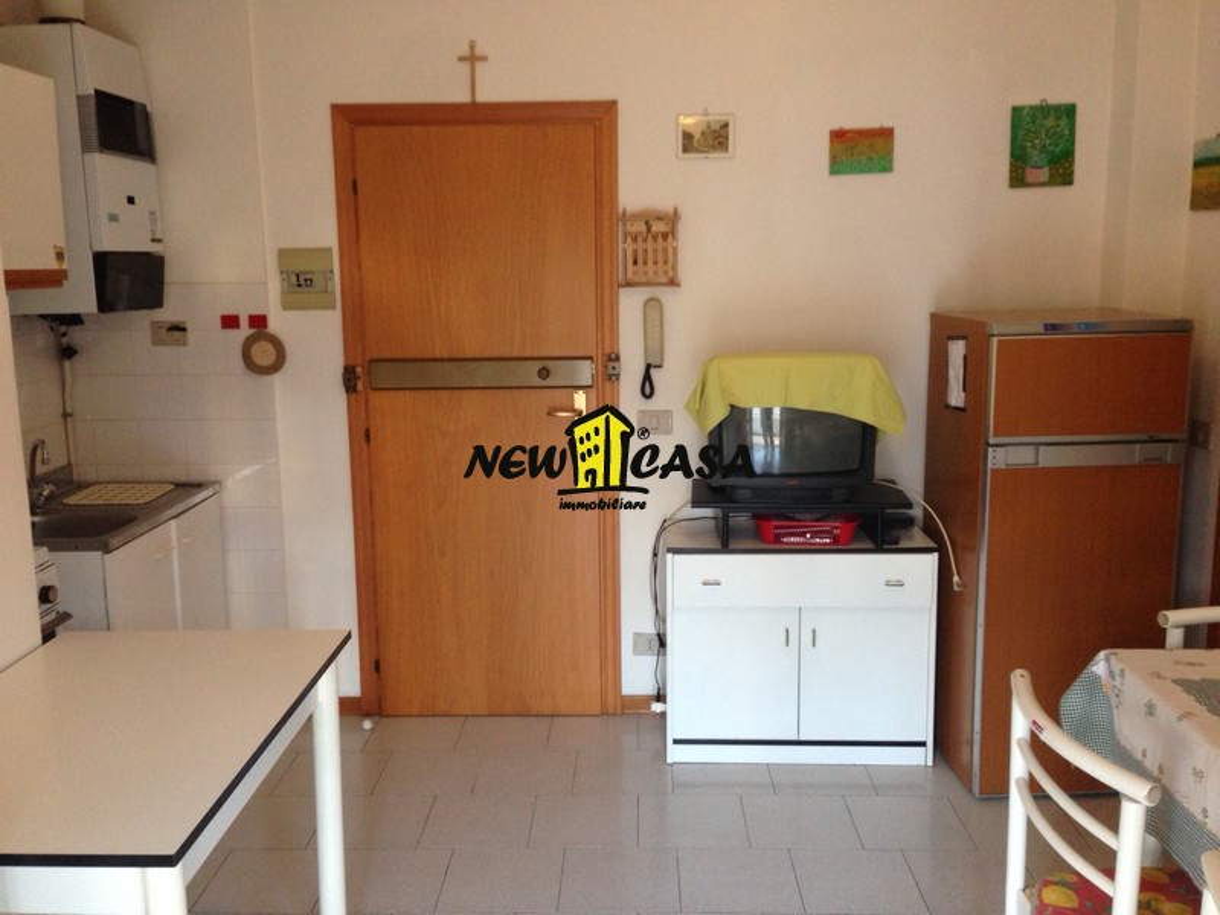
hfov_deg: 55.4
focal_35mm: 33
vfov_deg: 42.9
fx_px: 1163
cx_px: 610
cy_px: 458
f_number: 2.4
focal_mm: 4.12
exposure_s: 1/20
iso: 160
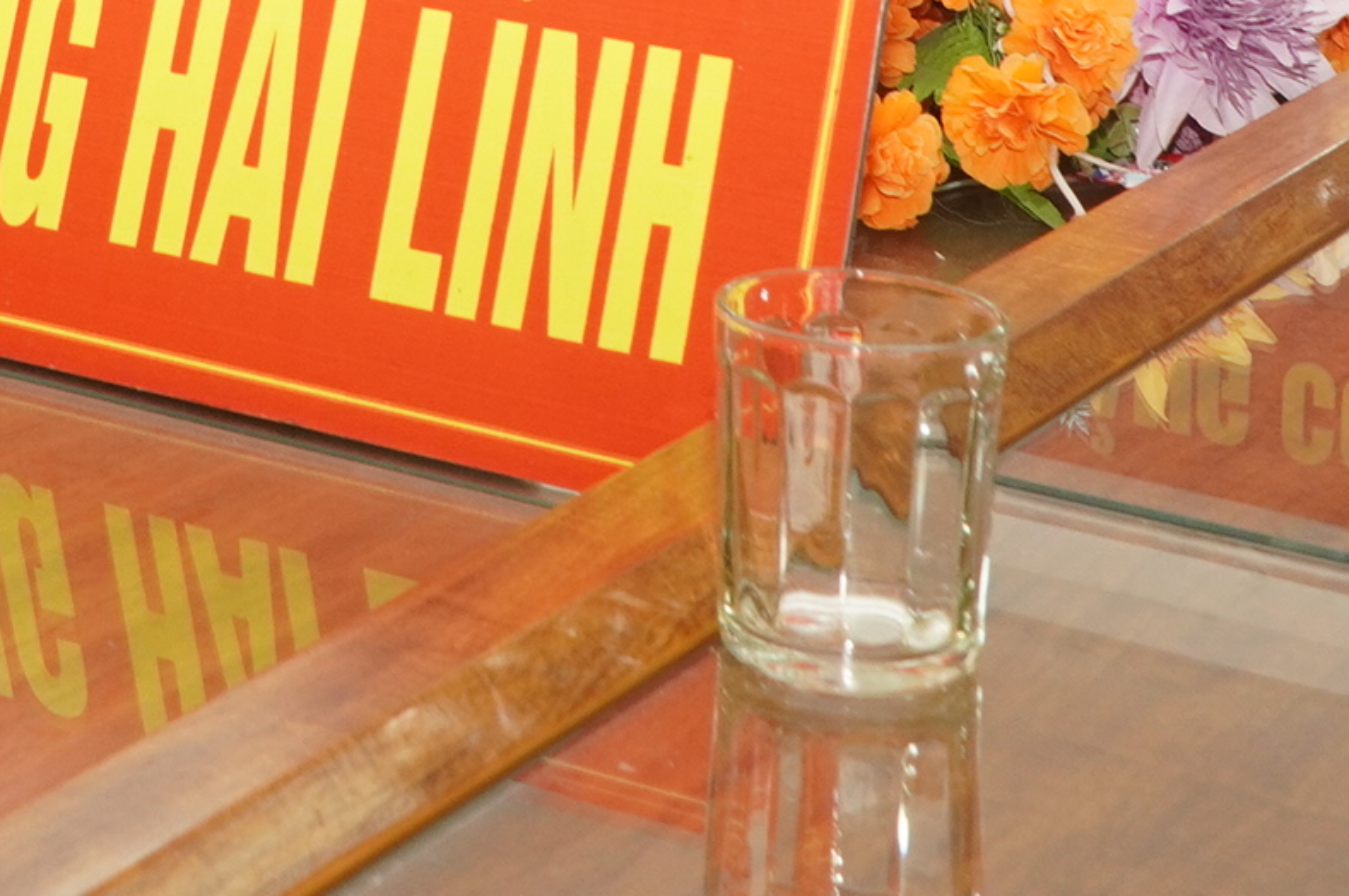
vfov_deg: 12.0
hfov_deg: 19.3
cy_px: -788
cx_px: 15
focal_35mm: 103
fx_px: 3855
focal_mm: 18
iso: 500
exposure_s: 1/60
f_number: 7.1
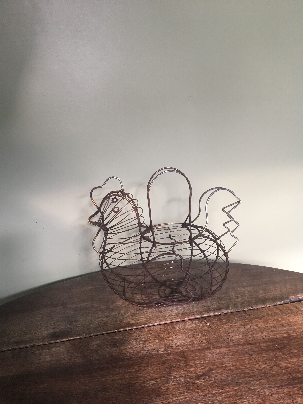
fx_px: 338
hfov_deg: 48.2
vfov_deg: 61.7
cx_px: 152
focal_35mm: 29
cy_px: 202
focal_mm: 4.15
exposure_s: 1/33
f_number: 2.2
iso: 100
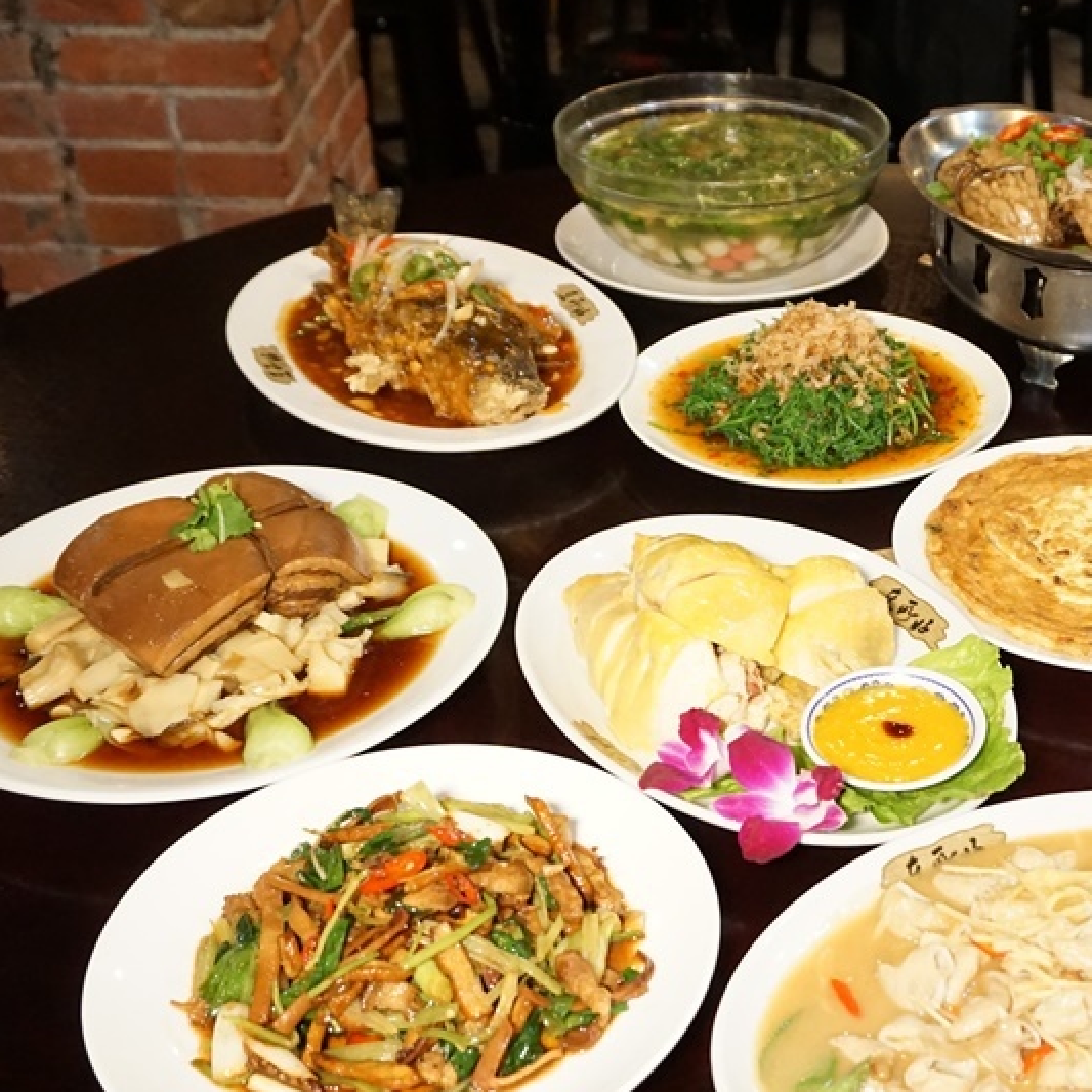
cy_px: 616
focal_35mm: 49
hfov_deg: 33.4
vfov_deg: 34.6
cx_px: 914
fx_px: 1749
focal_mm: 20
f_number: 4
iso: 3200
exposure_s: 1/125
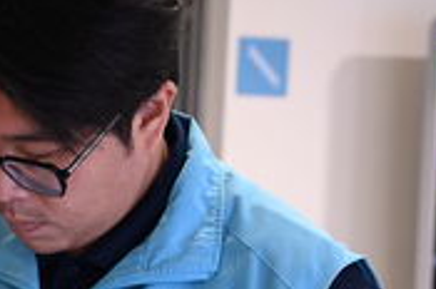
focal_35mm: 134
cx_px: -174
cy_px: 269
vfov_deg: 10.1
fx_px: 1620
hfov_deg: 14.5
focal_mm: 39
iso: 2800
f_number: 4
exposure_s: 1/200
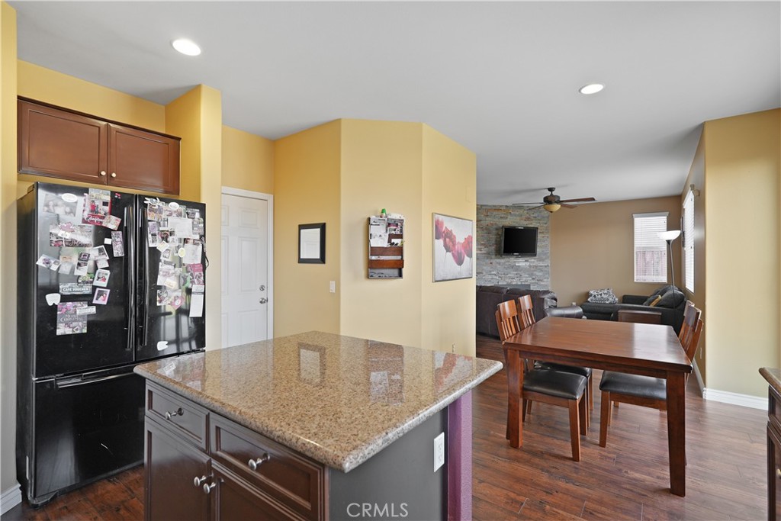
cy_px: 260
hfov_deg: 93.3
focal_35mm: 17
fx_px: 369
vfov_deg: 70.5
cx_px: 390
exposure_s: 1/15
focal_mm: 17
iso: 320
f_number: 4
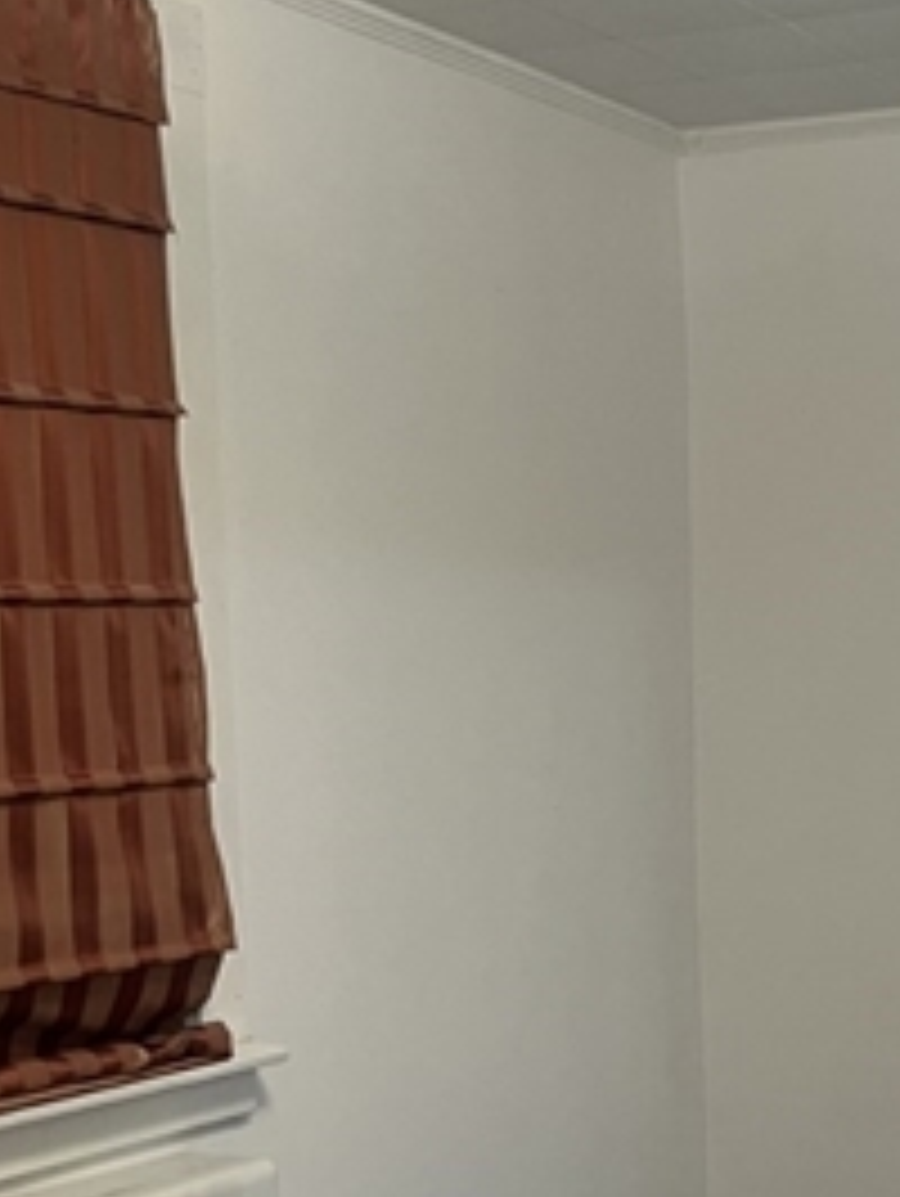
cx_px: 783
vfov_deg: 25.6
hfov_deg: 19.4
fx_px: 2596
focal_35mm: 75
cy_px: 914
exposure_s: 1/60
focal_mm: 5.7
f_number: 1.5
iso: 160
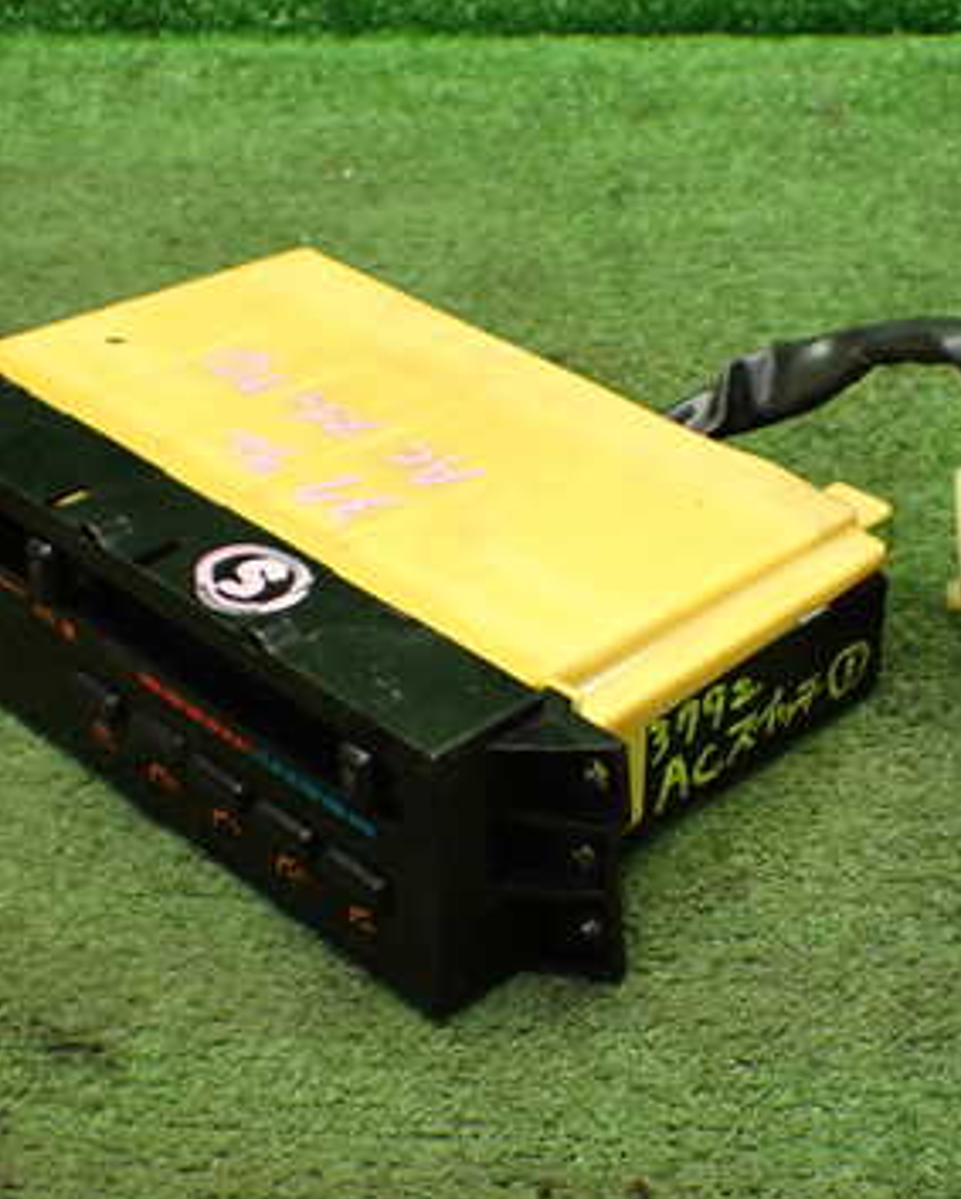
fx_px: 2237
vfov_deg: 30.0
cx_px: 581
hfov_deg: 24.2
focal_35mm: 63
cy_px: 676
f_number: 2.7
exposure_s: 1/100
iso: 800
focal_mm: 6.83
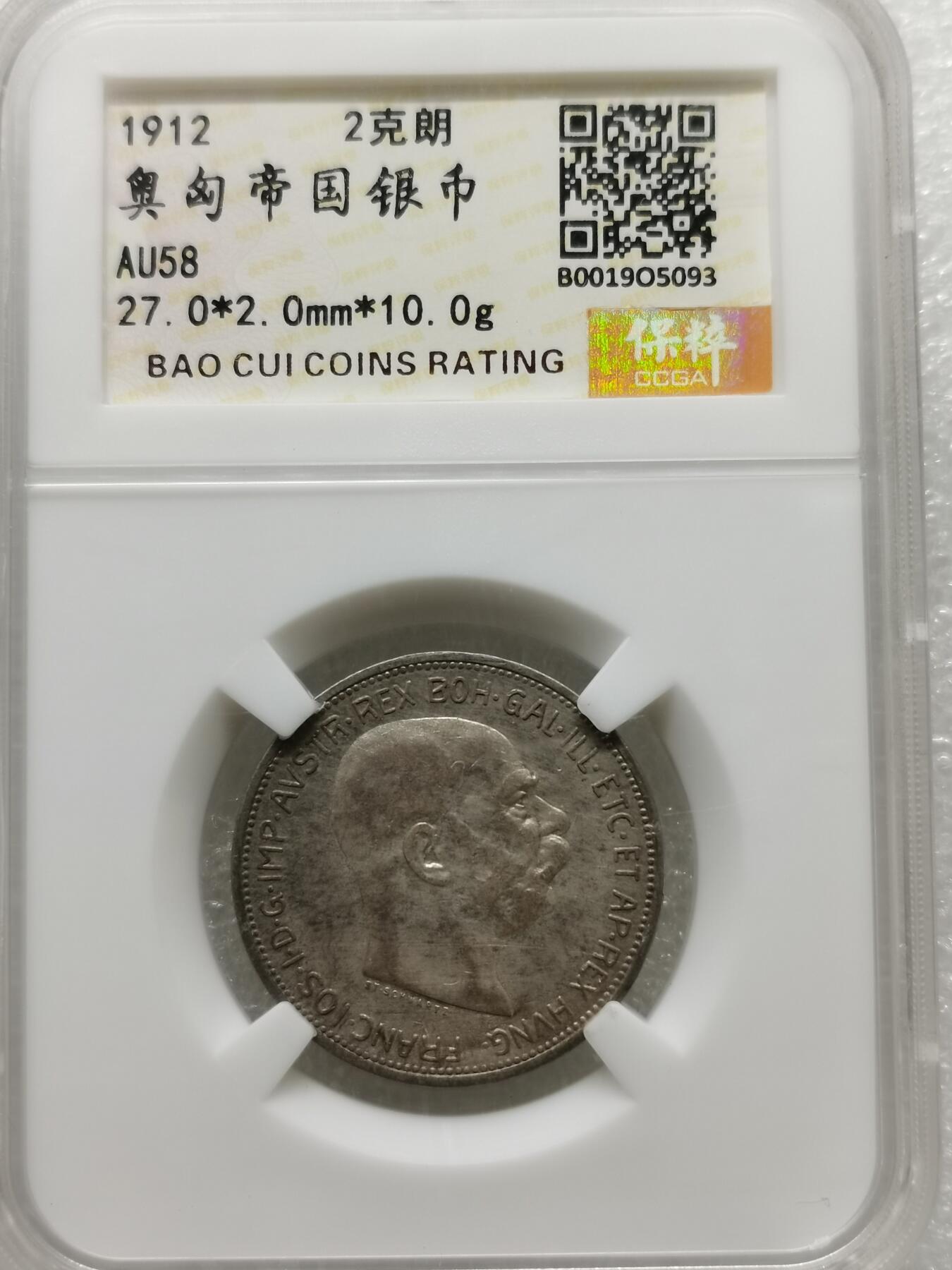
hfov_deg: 26.1
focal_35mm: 56
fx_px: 2053
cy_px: 635
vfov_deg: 34.3
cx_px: 476
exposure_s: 1/100
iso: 64
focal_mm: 5.56
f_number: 1.6
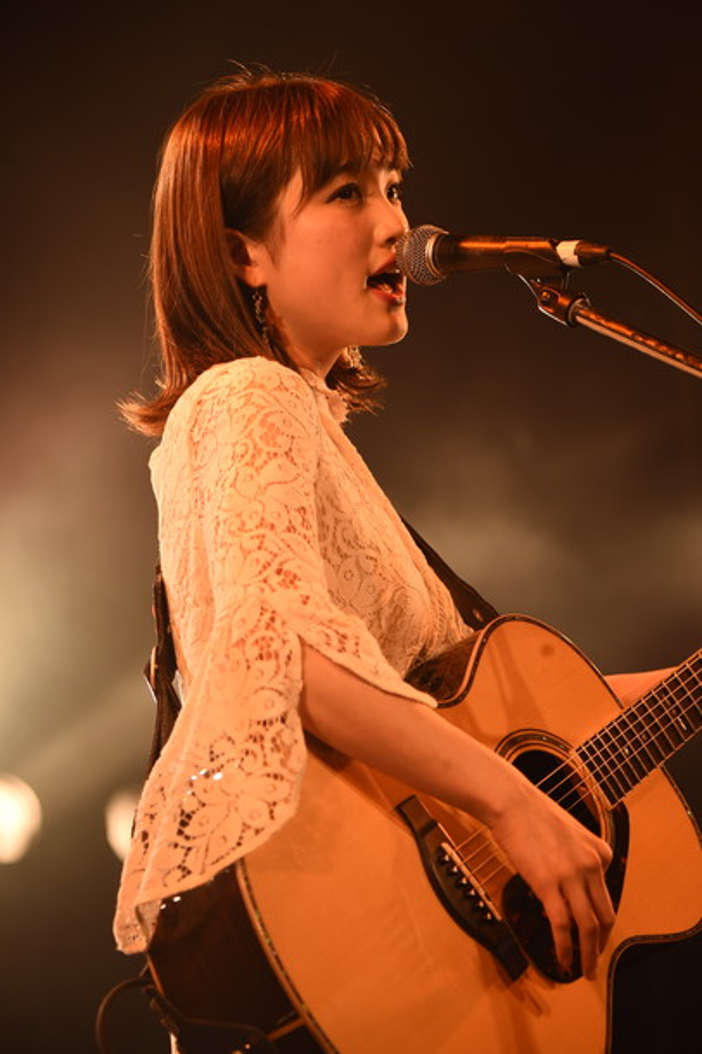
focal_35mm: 130
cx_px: 351
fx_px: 3807
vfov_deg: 15.8
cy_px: 527
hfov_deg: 10.5
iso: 1600
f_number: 4.8
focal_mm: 130
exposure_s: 1/800
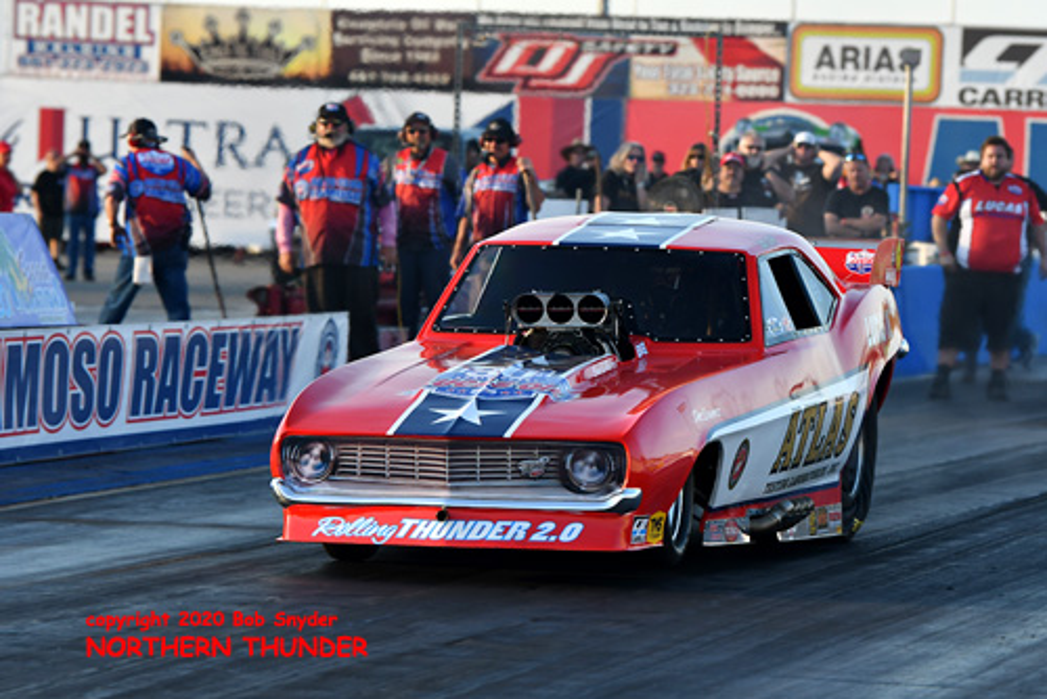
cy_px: 350
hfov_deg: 9.1
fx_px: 6547
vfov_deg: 6.1
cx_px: 524
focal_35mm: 225
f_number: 4.5
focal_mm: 150
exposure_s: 1/800
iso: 250
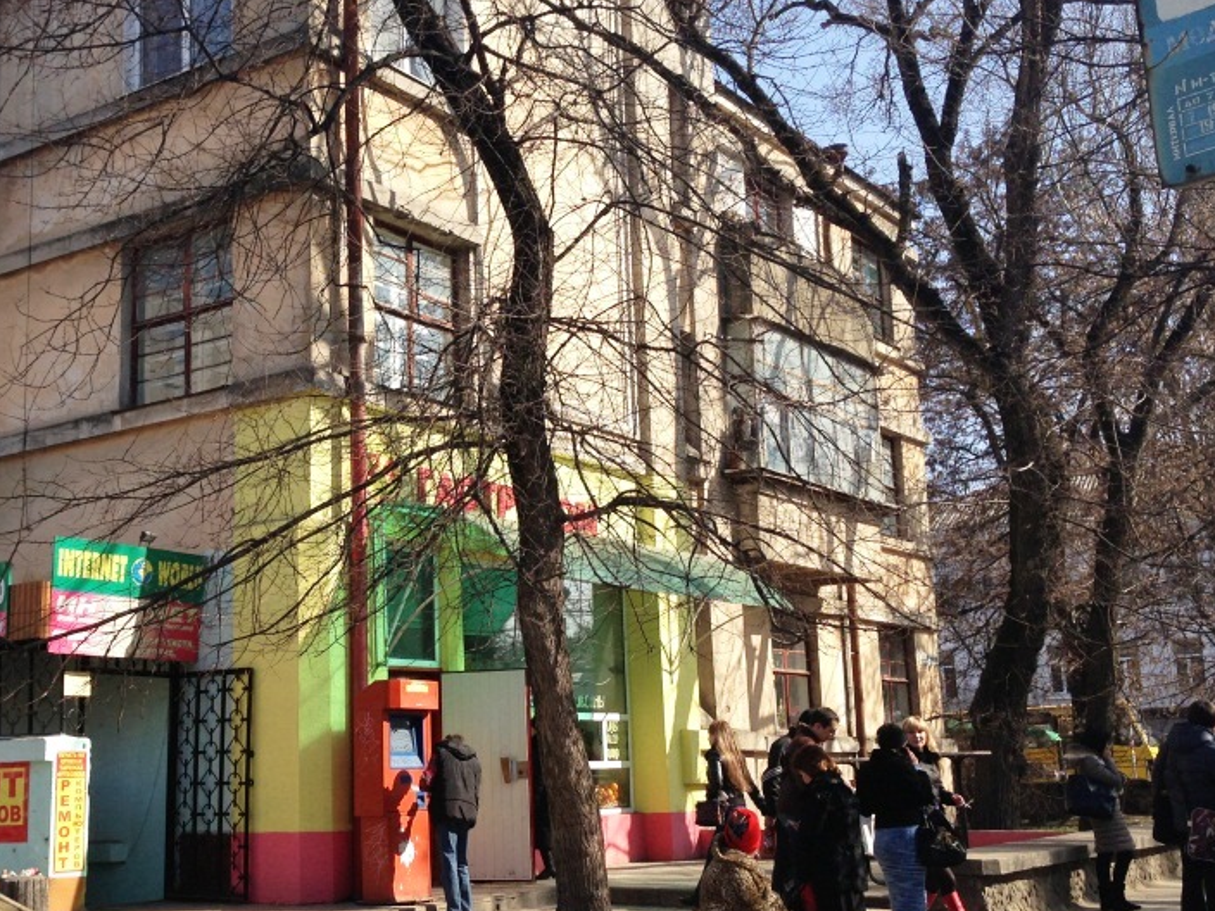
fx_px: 1685
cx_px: 431
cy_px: 485
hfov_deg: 39.3
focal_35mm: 48
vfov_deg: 30.3
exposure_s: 1/874
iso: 50
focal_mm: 4.13
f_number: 2.4
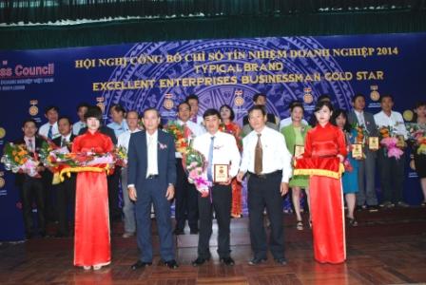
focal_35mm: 30
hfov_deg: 61.9
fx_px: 355
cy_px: 142
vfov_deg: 43.7
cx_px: 213
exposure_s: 1/60
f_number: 5.6
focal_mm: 20
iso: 400
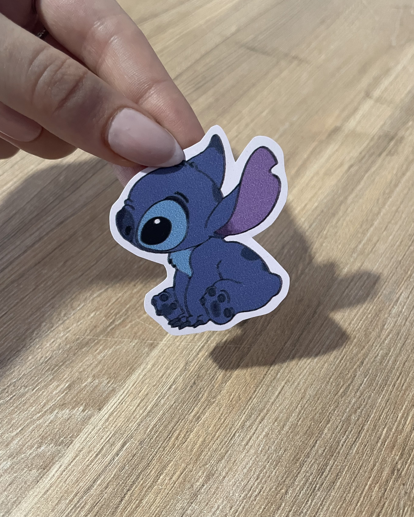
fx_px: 459
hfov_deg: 48.5
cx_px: 201
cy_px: 247
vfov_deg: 58.7
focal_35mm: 30
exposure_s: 1/60
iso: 400
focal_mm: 4.2
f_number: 1.6
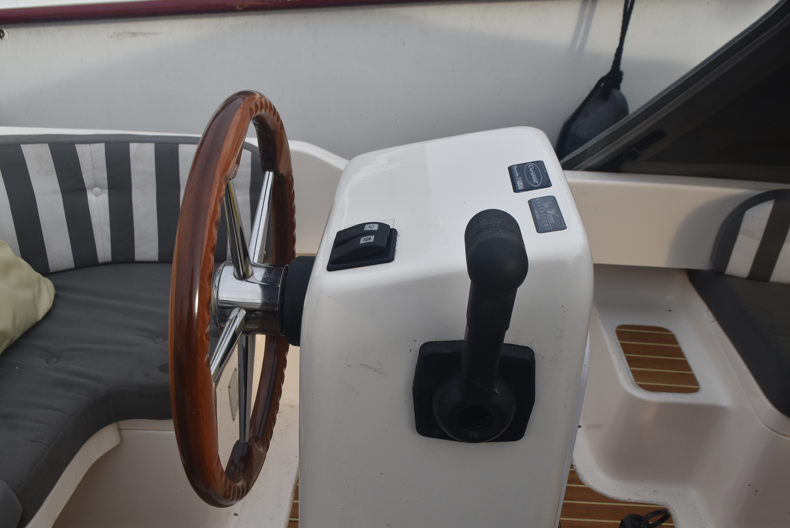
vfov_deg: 40.0
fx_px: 725
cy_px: 264
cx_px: 395
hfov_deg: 57.2
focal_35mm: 33
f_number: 8
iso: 400
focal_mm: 22
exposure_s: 1/250
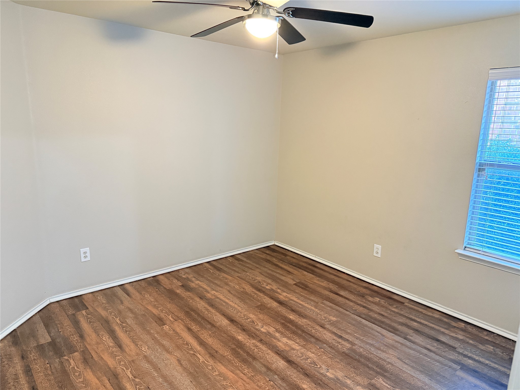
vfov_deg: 56.8
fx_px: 361
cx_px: 260
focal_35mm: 24
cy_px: 195
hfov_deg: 71.6
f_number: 1.78
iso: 800
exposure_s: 1/60
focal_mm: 6.76
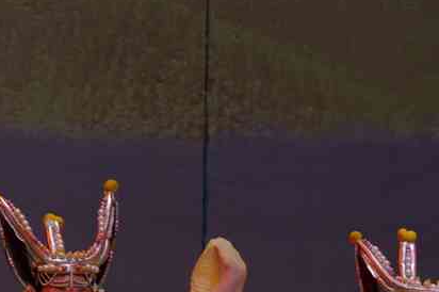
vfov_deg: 4.4
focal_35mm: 310
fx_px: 3780
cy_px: 331
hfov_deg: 6.6
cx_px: 53
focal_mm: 85
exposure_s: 1/90
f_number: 5.6
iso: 400
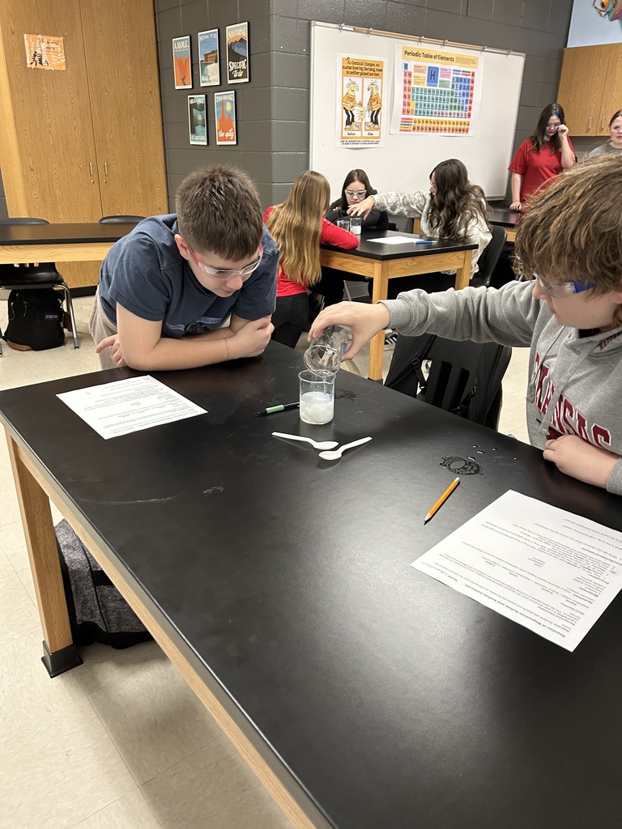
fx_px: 623
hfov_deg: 53.1
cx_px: 311
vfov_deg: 67.3
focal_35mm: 26
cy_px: 414
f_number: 1.5
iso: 250
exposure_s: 1/60
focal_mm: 5.7
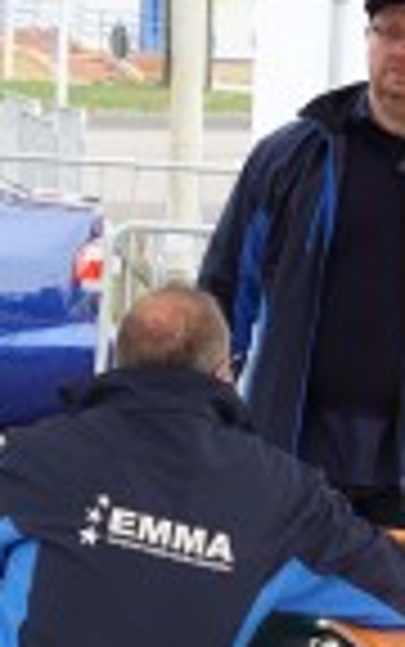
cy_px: 362
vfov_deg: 9.8
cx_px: -180
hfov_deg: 6.1
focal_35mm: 213
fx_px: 3762
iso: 200
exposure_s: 1/100
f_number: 5
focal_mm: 40
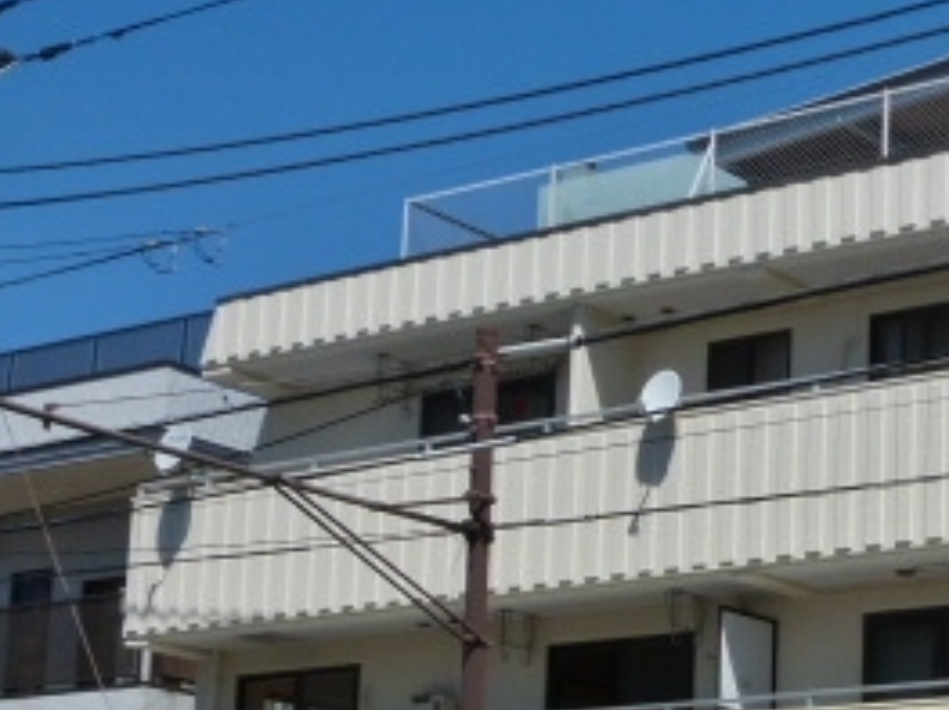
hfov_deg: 21.0
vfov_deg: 16.2
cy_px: 624
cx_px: 949
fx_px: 2466
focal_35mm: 90
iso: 100
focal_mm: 6.5
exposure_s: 1/1300
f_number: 4.5
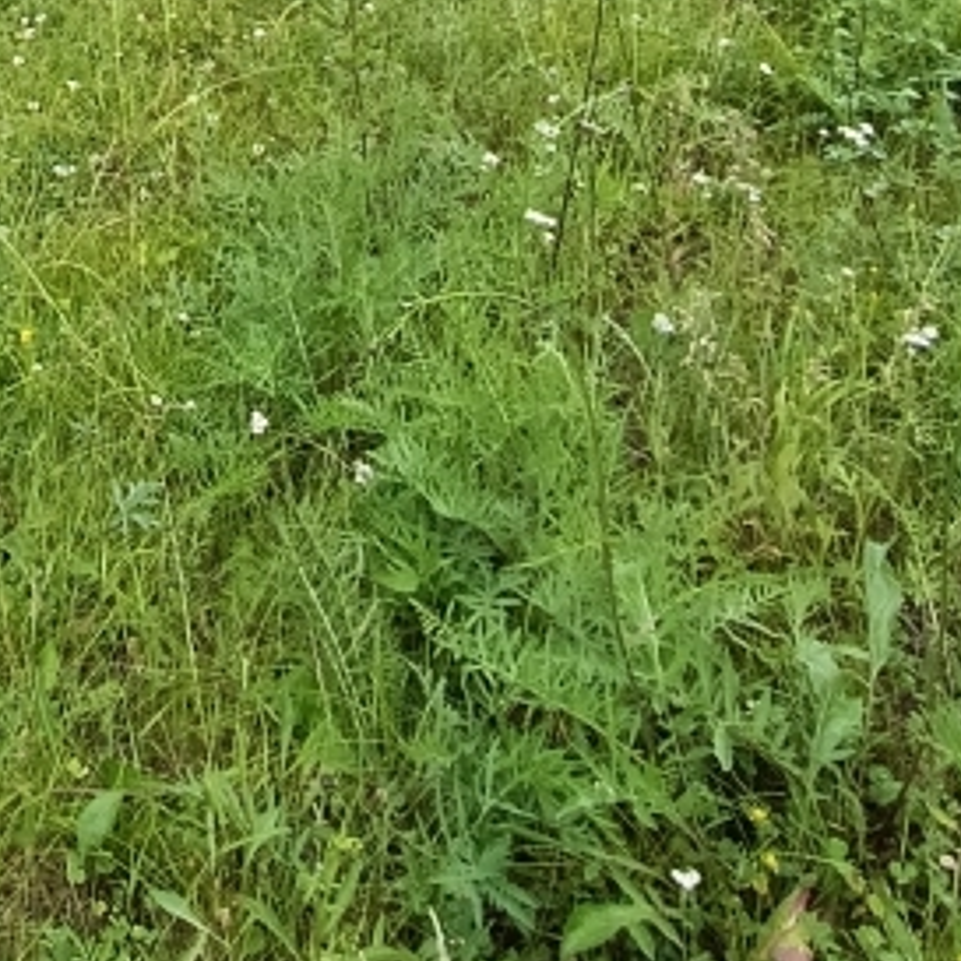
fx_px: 1759
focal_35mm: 56
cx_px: -39
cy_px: -405
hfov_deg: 28.4
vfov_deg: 24.9
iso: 50
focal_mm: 1.65
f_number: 2.2
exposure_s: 1/188
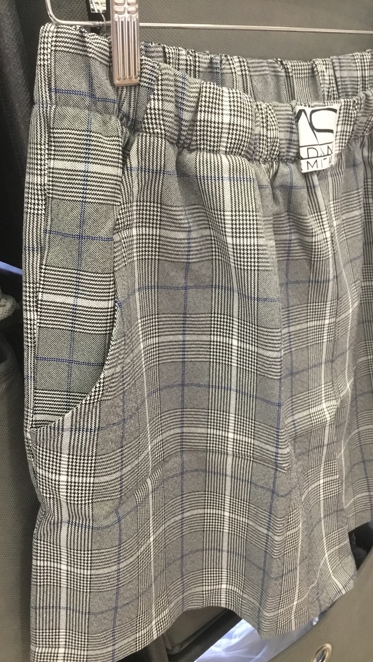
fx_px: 598
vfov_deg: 58.0
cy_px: 333
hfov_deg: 34.4
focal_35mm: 34
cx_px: 242
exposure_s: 1/33
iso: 200
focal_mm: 3.3
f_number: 2.4
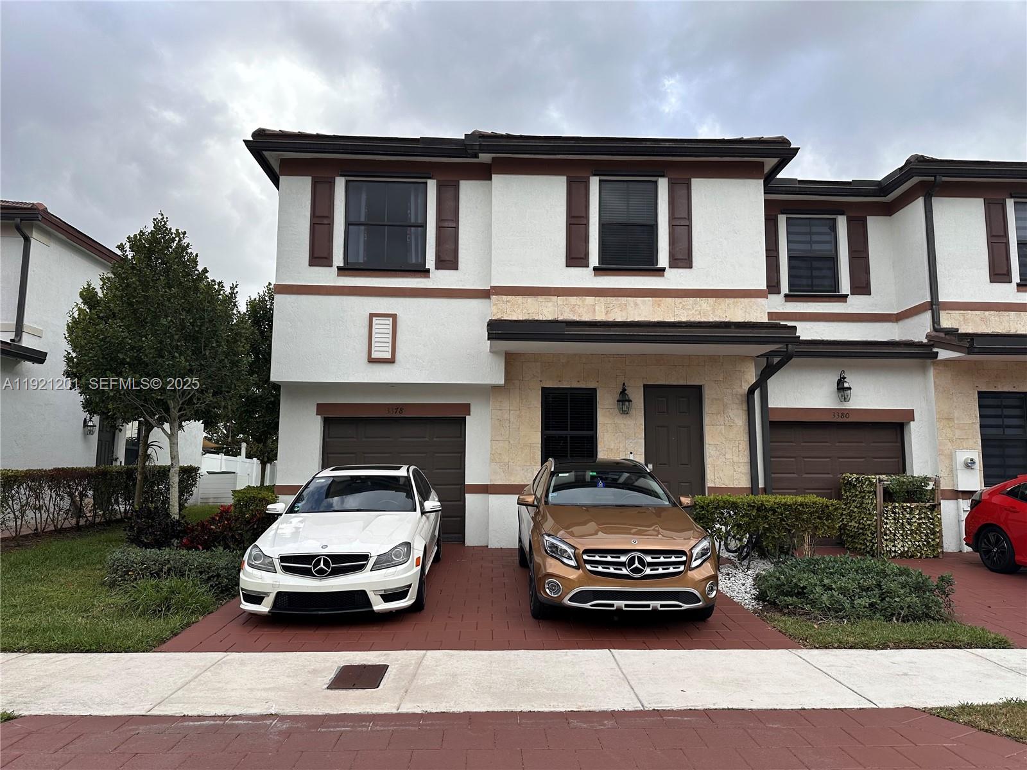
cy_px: 385
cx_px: 514
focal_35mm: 24
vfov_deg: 56.8
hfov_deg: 71.6
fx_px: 712
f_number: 1.78
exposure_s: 1/1779
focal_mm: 6.86
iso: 80
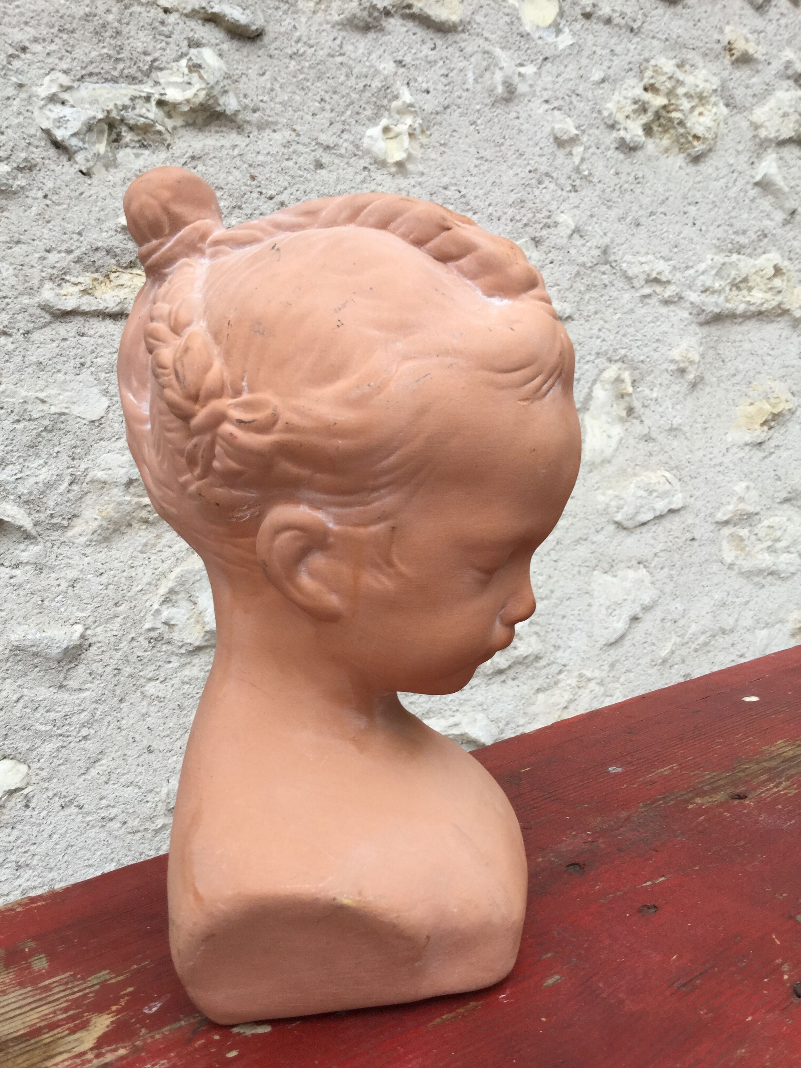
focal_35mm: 31
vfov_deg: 58.4
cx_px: 400
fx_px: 956
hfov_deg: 45.4
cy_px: 534
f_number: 2.4
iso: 32
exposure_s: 1/50
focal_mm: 3.3
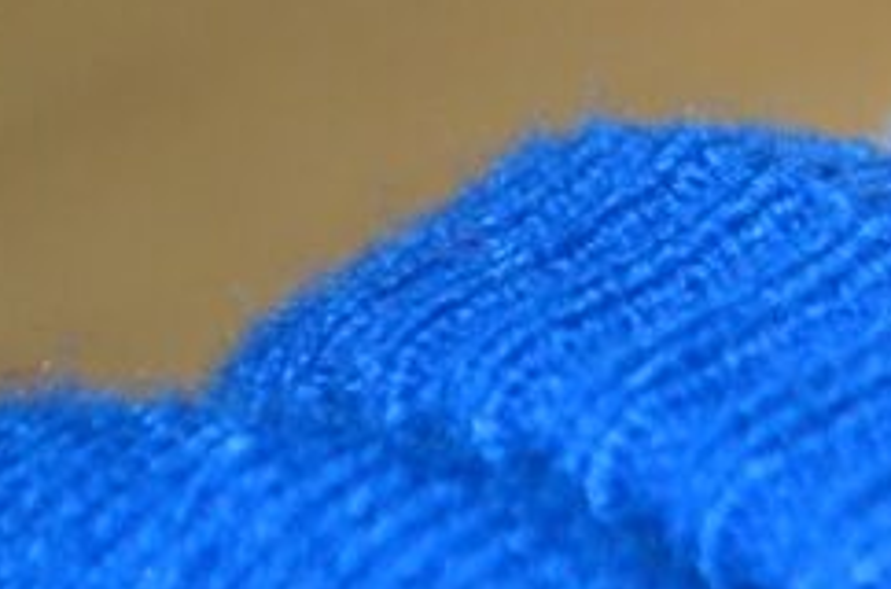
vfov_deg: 4.3
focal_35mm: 317
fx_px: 7825
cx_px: 1859
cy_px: -129
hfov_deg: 6.3
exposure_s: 1/60
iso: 720
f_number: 5.6
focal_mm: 50
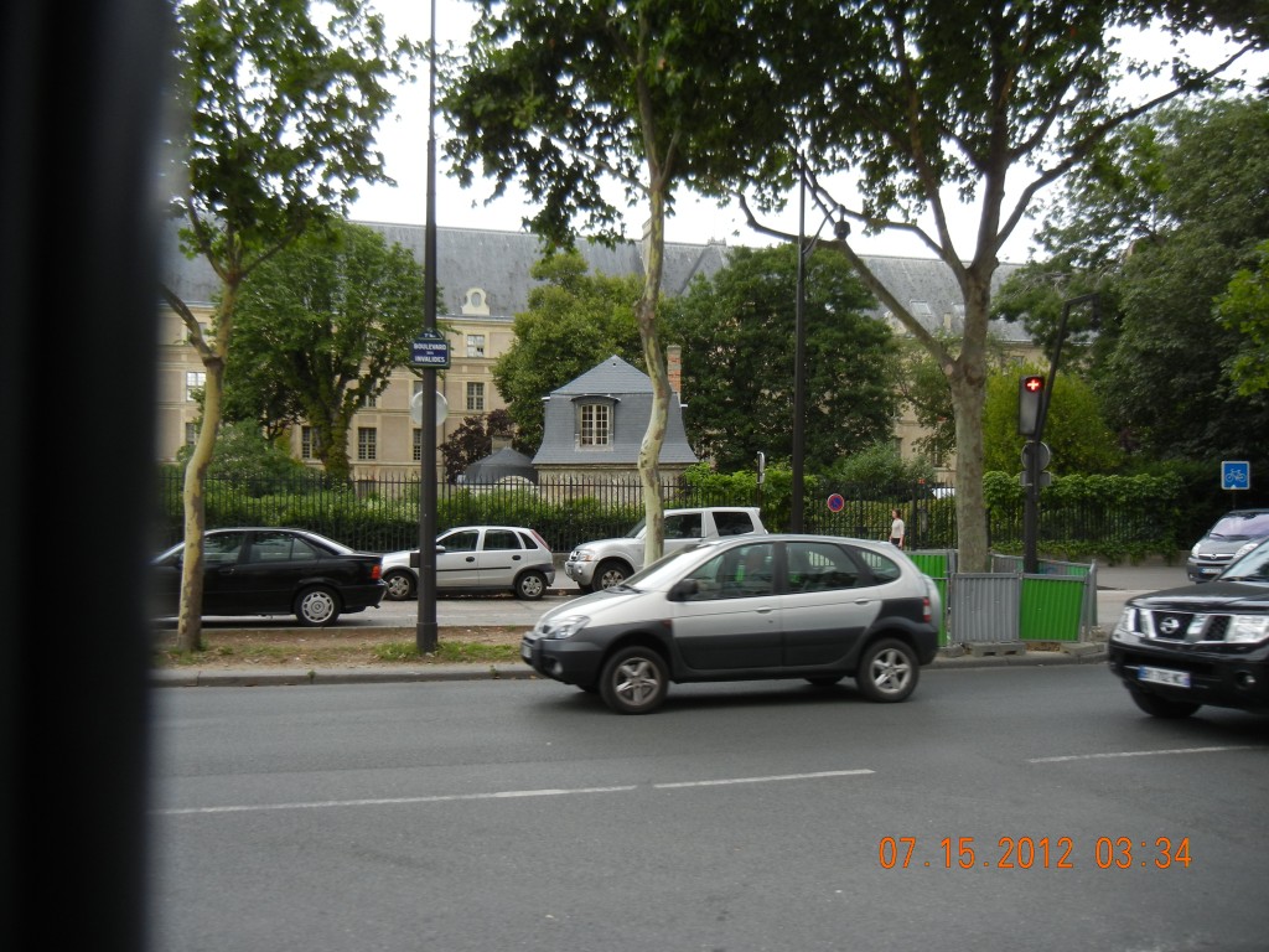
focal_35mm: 30
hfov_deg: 60.0
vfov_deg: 46.8
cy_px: 476
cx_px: 634
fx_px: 1100
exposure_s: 1/475
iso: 160
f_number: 3.5
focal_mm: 5.4
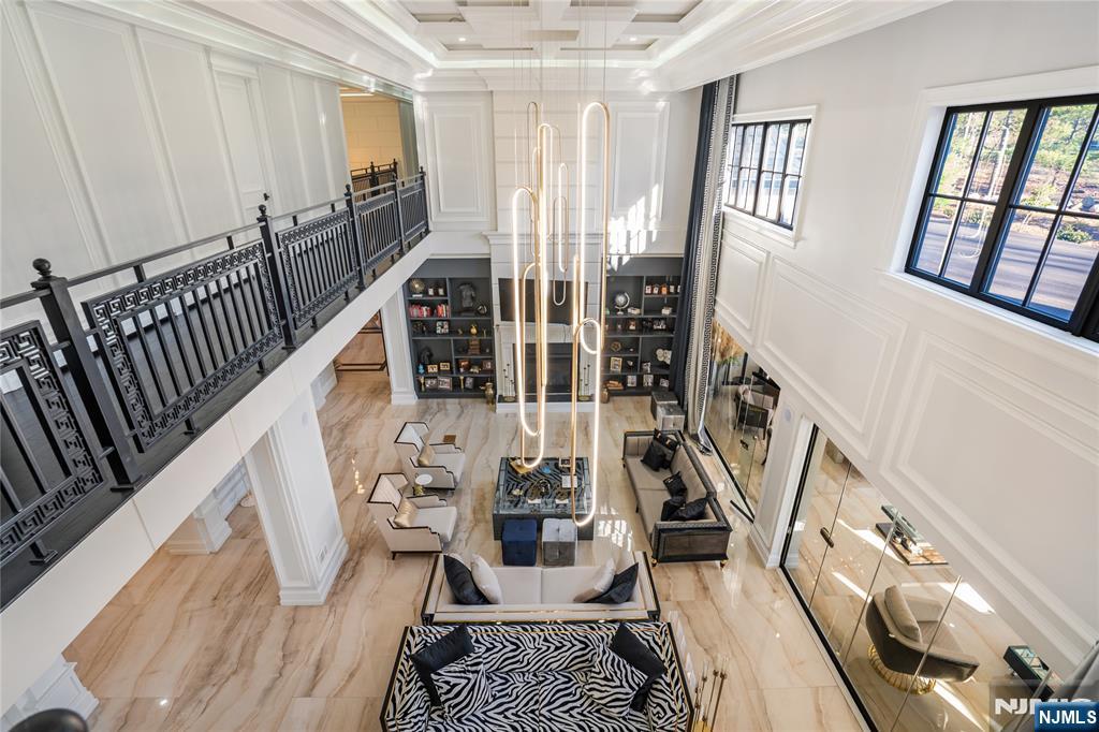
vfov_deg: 73.7
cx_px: 550
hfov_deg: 96.8
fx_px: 488
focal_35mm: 16
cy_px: 366
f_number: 8
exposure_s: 1/8
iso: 160
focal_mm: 16
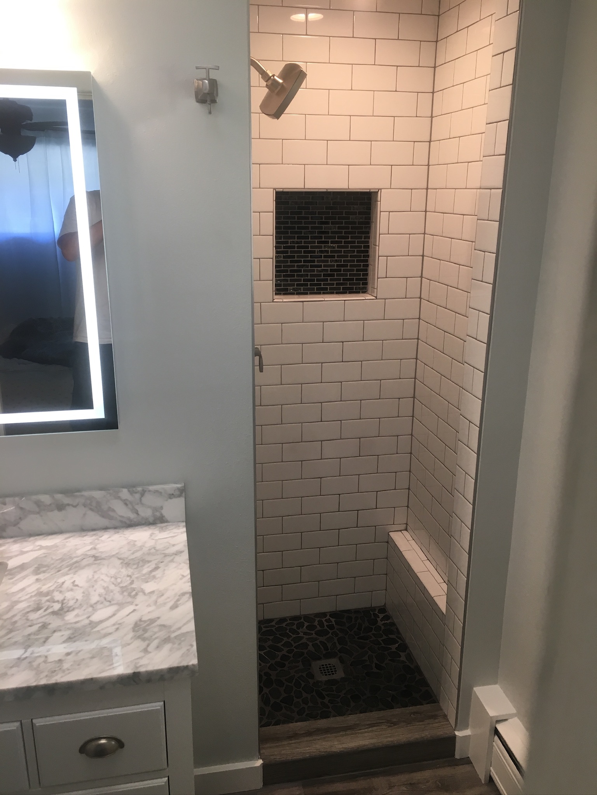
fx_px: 667
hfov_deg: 48.2
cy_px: 398
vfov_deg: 61.7
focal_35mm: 29
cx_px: 298
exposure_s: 1/30
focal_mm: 4.15
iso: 25
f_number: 2.2
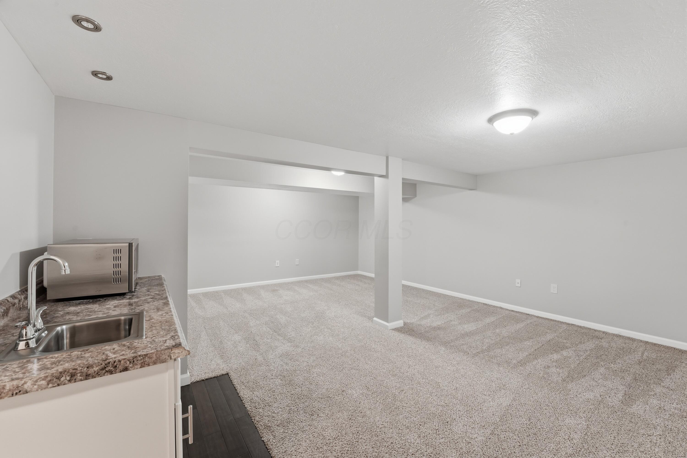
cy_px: 229
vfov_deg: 81.2
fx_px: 267
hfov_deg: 104.3
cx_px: 344
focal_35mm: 14
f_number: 10
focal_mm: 14
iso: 800
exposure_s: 1/15
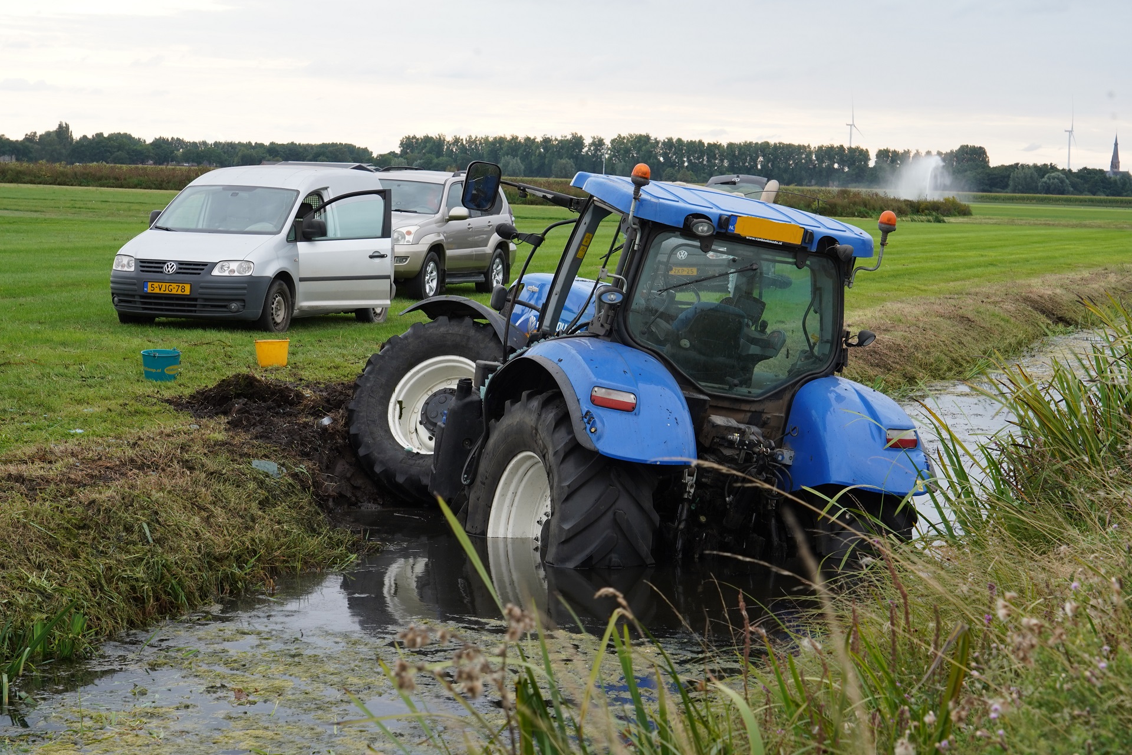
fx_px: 2515
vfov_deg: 17.1
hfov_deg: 25.4
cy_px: 378
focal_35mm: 80
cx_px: 566
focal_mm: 80
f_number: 11
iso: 500
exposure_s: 1/30
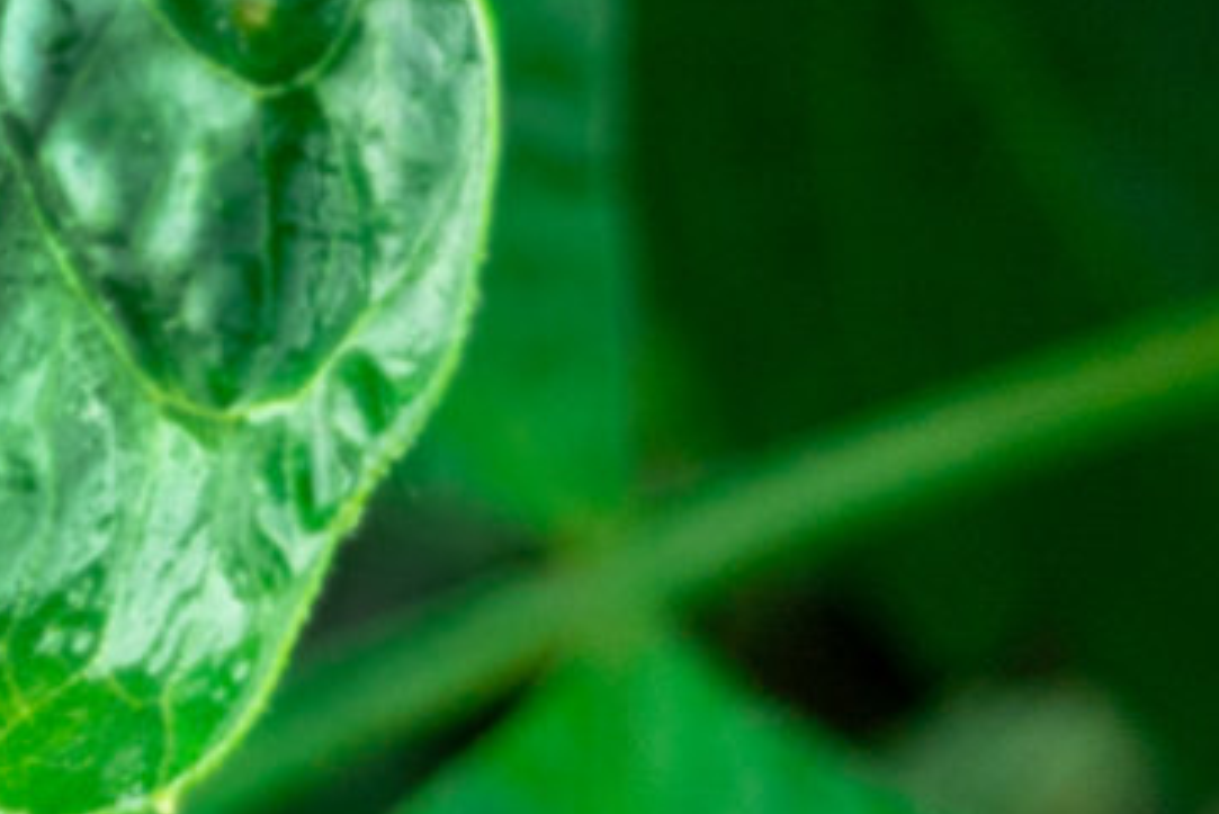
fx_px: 12371
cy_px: 1299
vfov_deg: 3.7
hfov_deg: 5.6
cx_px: 2168
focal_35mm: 365
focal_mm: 55
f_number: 5.6
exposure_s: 1/125
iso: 360
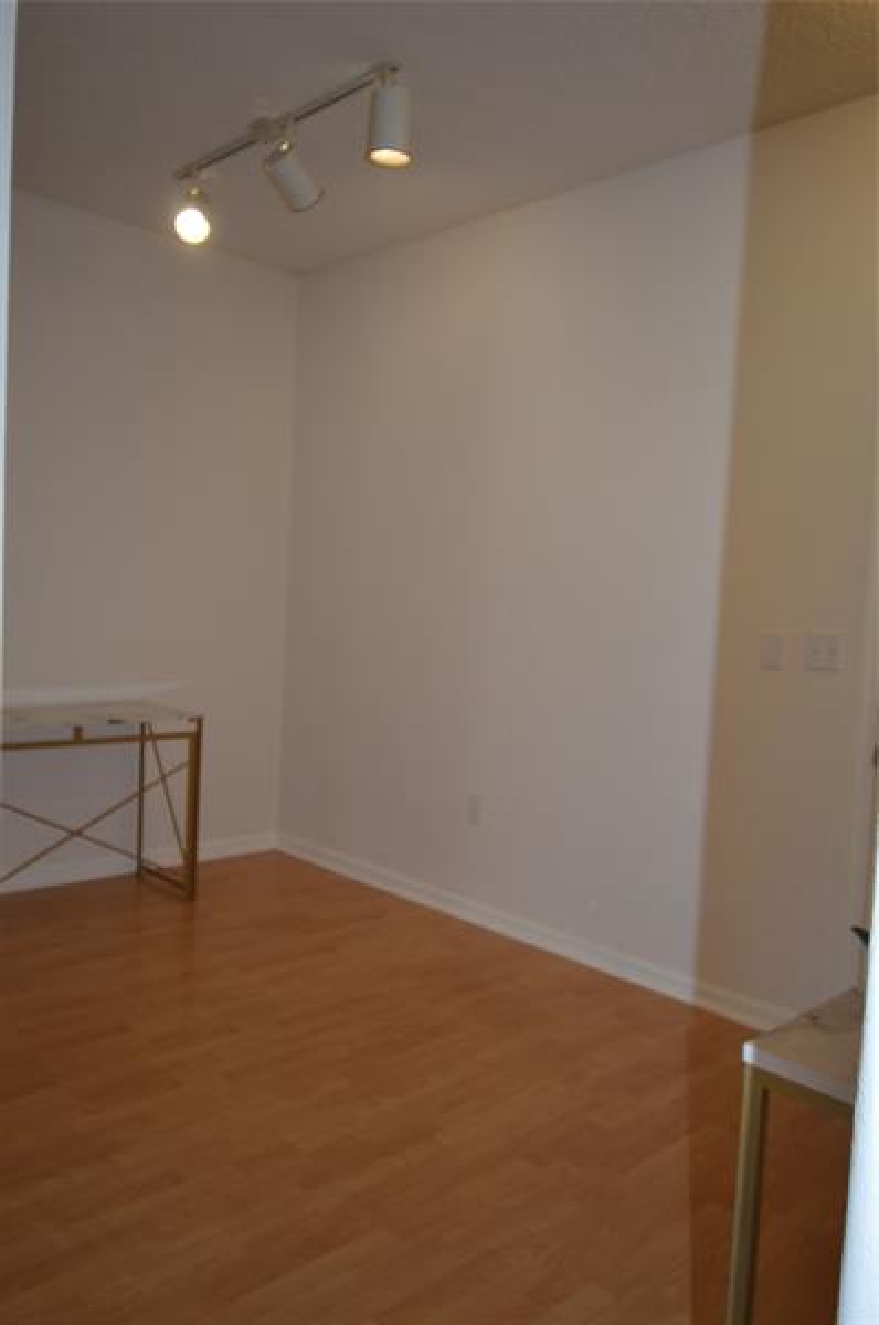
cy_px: 662
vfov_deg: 67.5
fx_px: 992
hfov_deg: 47.8
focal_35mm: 27
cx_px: 440
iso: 560
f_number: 5.6
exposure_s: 1/60
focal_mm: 18
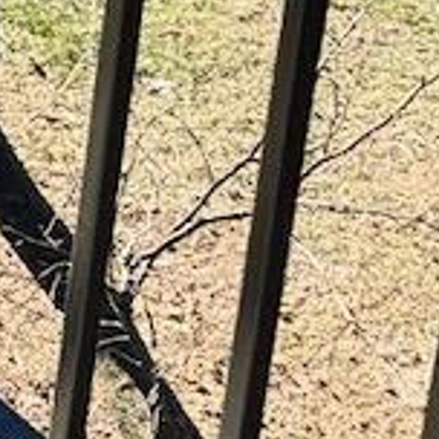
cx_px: -1175
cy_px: -474
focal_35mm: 179
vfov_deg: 9.1
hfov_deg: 7.6
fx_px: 2568
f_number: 1.78
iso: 100
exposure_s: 1/1211
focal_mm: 6.76
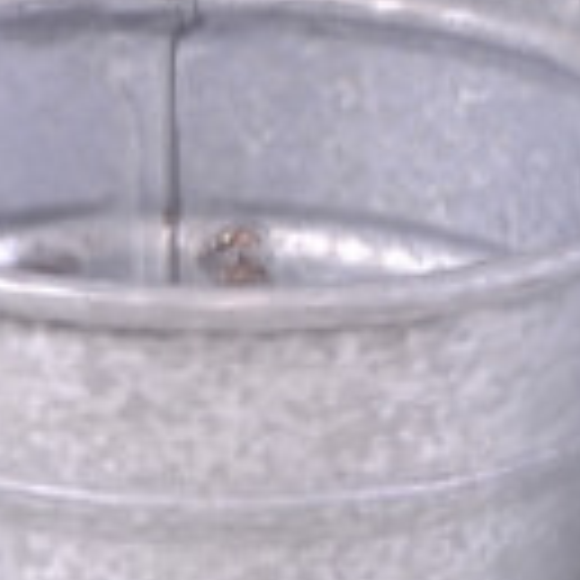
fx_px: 25364
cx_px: 773
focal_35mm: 1338
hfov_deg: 1.3
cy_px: 515
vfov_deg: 1.3
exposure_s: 1
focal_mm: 170
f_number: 5
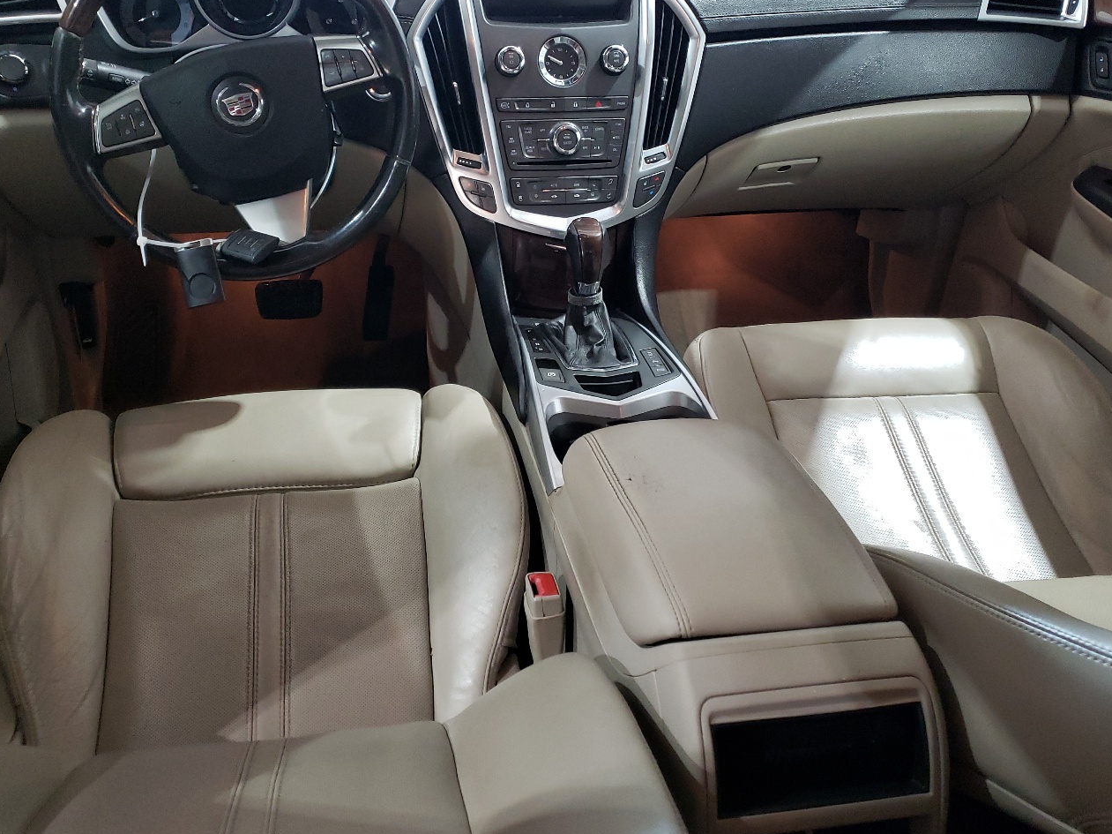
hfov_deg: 55.4
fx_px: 1060
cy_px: 385
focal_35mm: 33
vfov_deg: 42.9
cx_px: 534
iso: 188
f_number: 1.5
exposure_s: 1/60.2
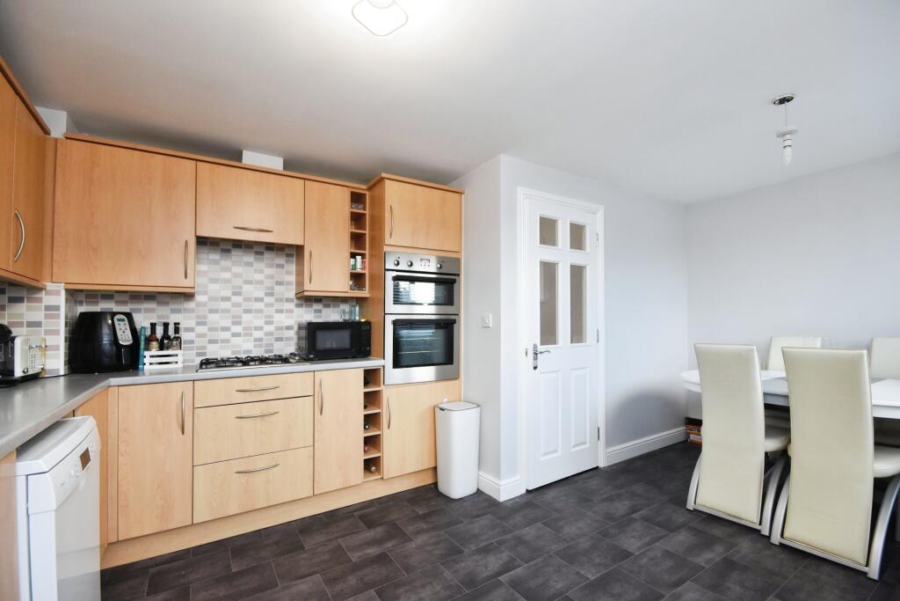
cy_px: 300
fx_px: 375
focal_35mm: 15
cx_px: 450
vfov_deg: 77.3
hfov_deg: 100.4
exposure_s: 1/30
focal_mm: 10
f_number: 8
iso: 800
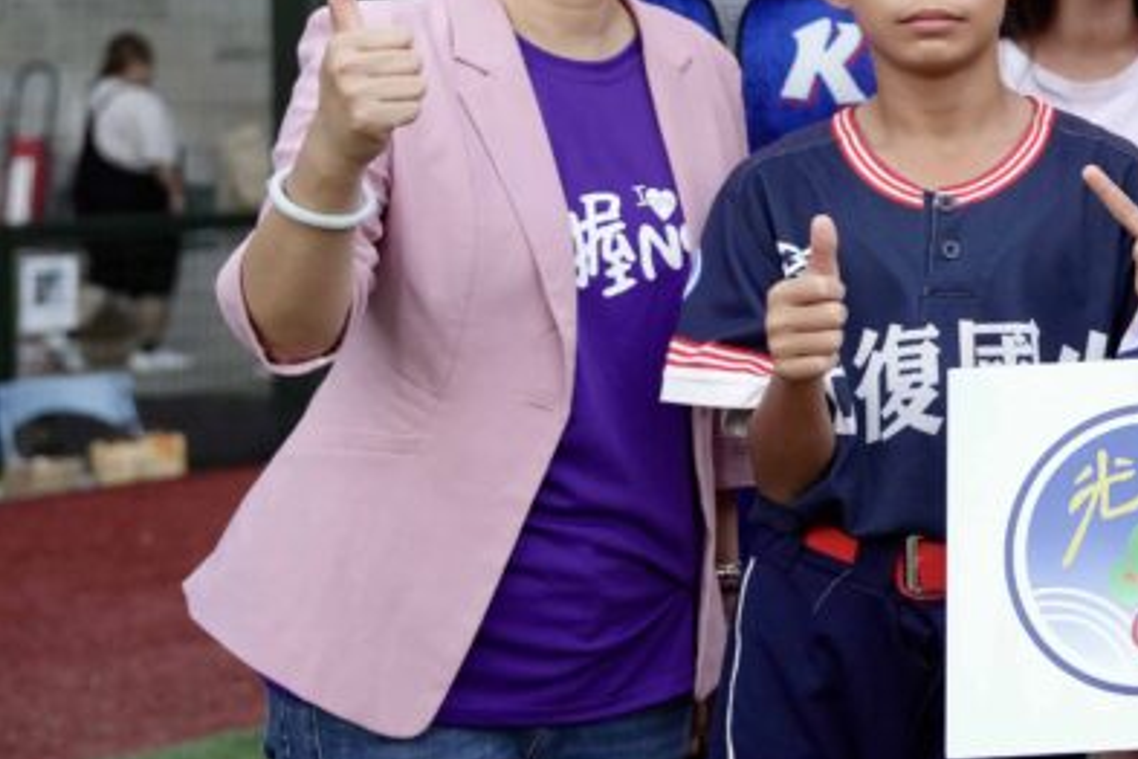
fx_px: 3129
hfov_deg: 19.1
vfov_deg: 13.7
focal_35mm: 99
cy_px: 80
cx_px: 1480
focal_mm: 38
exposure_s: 1/320
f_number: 2.8
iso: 1000
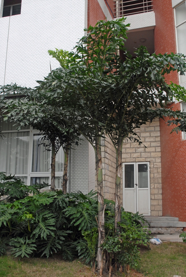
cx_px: 93
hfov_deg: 32.0
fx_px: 325
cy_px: 138
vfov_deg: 46.4
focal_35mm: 42
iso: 400
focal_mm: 28
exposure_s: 1/250
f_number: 8
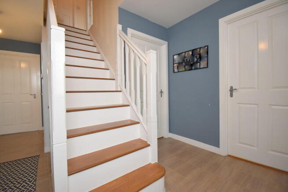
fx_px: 120
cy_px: 96
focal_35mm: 15
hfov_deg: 100.4
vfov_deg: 77.4
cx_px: 144
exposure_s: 1/160
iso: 800
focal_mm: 10
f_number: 4.5
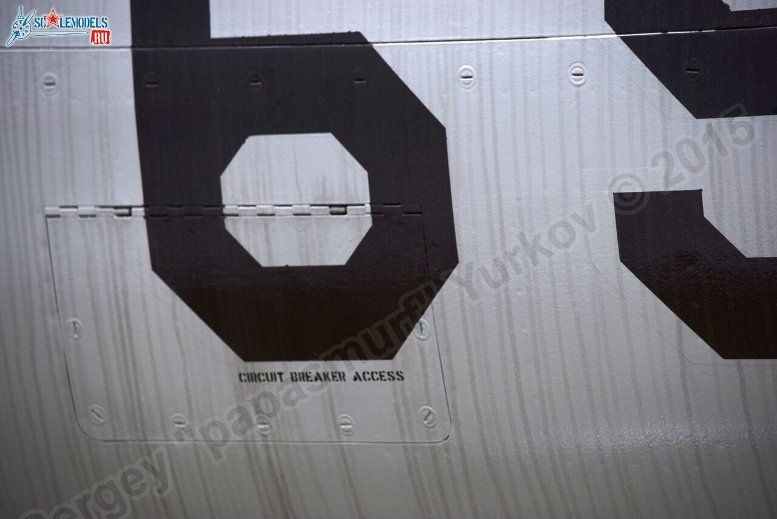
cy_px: 260
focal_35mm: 255
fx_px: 5507
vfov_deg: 5.4
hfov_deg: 8.1
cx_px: 388
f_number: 5
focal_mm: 170
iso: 400
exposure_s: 1/400
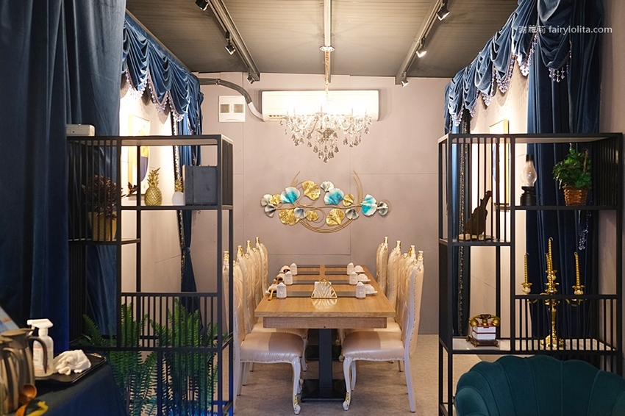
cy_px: 208
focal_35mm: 35
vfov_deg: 37.8
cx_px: 312
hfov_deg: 54.5
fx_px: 607
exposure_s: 1/58
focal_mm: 23
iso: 2000
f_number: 2.8
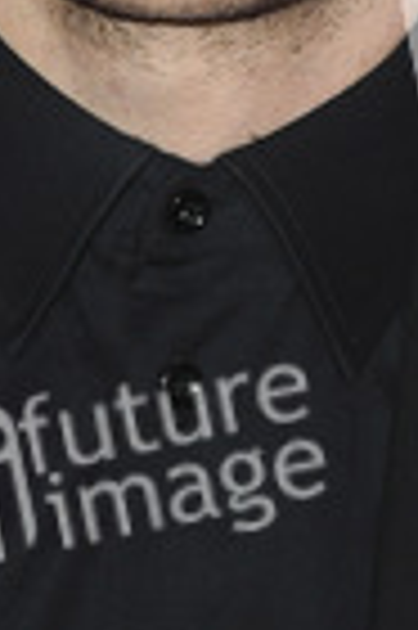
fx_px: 12368
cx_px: 227
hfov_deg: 1.9
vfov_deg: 2.9
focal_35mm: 708
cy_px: -202
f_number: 5
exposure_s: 1/200
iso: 320
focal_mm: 165
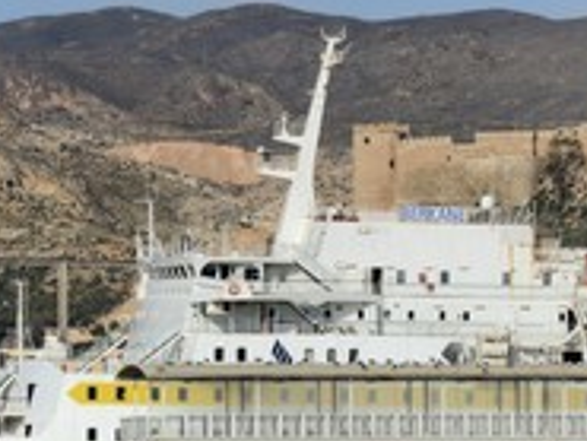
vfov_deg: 4.5
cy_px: 292
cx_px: 216
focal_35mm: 328
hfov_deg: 6.0
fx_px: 5566
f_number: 16
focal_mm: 150
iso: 400
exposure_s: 1/640
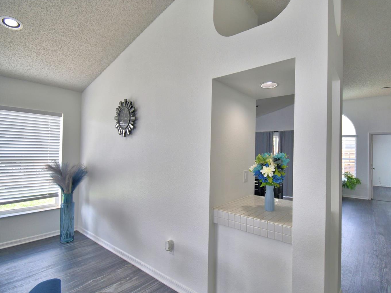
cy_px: 149
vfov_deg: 74.7
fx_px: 192
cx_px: 230
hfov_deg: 90.1
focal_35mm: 17
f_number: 4.5
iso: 280
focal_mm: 10
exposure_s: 1/125
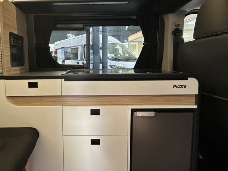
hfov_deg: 82.5
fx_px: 125
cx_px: 81
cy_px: 69
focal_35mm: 19
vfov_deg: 68.1
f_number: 2.2
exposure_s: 1/50
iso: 500
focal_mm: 2.22
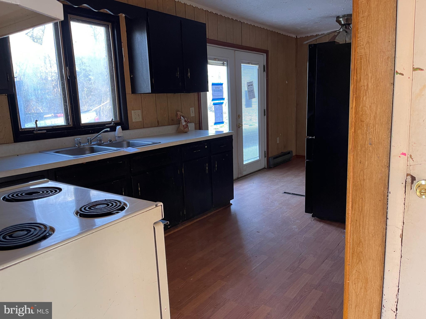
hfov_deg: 67.3
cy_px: 160
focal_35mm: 26
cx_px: 213
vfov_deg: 53.1
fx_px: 320
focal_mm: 5.1
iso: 125
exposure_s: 1/94
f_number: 1.6
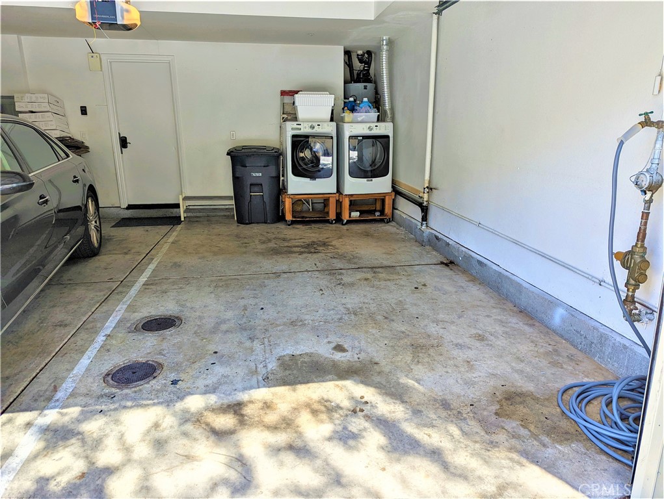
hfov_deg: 71.5
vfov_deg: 56.9
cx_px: 332
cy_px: 250
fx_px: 461
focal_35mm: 24
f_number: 1.85
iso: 29
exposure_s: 1/341
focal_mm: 6.81
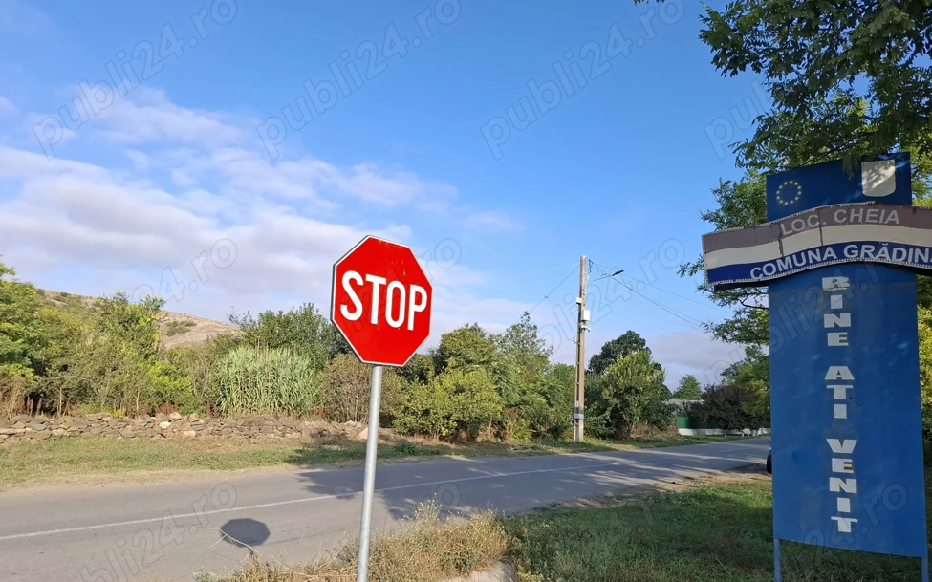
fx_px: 635
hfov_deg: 72.6
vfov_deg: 49.1
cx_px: 469
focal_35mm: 25
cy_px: 332
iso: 50
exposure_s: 1/776
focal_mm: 5.54
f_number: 1.8
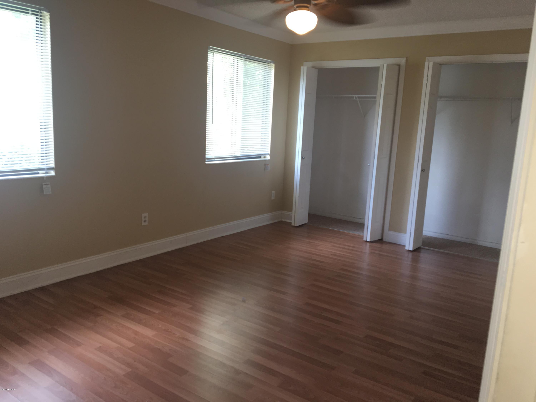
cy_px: 201
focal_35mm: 29
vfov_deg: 48.2
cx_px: 268
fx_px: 449
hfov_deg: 61.7
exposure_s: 1/30
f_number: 2.2
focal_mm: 4.15
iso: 40
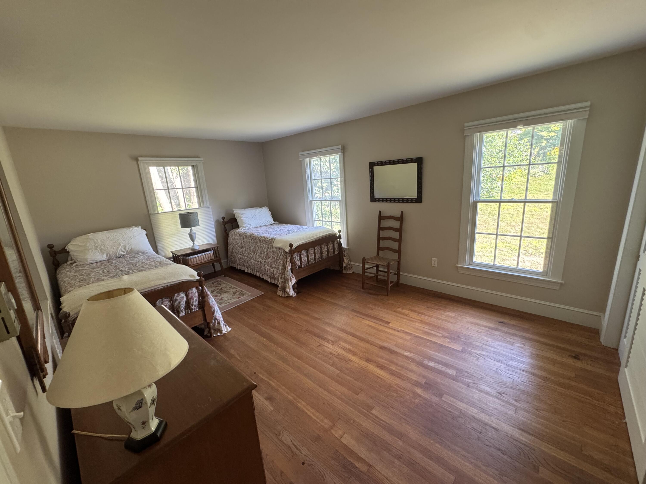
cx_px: 323
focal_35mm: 14
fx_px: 261
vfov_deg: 85.7
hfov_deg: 102.1
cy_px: 242
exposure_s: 1/60
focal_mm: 2.22
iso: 320
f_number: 2.2
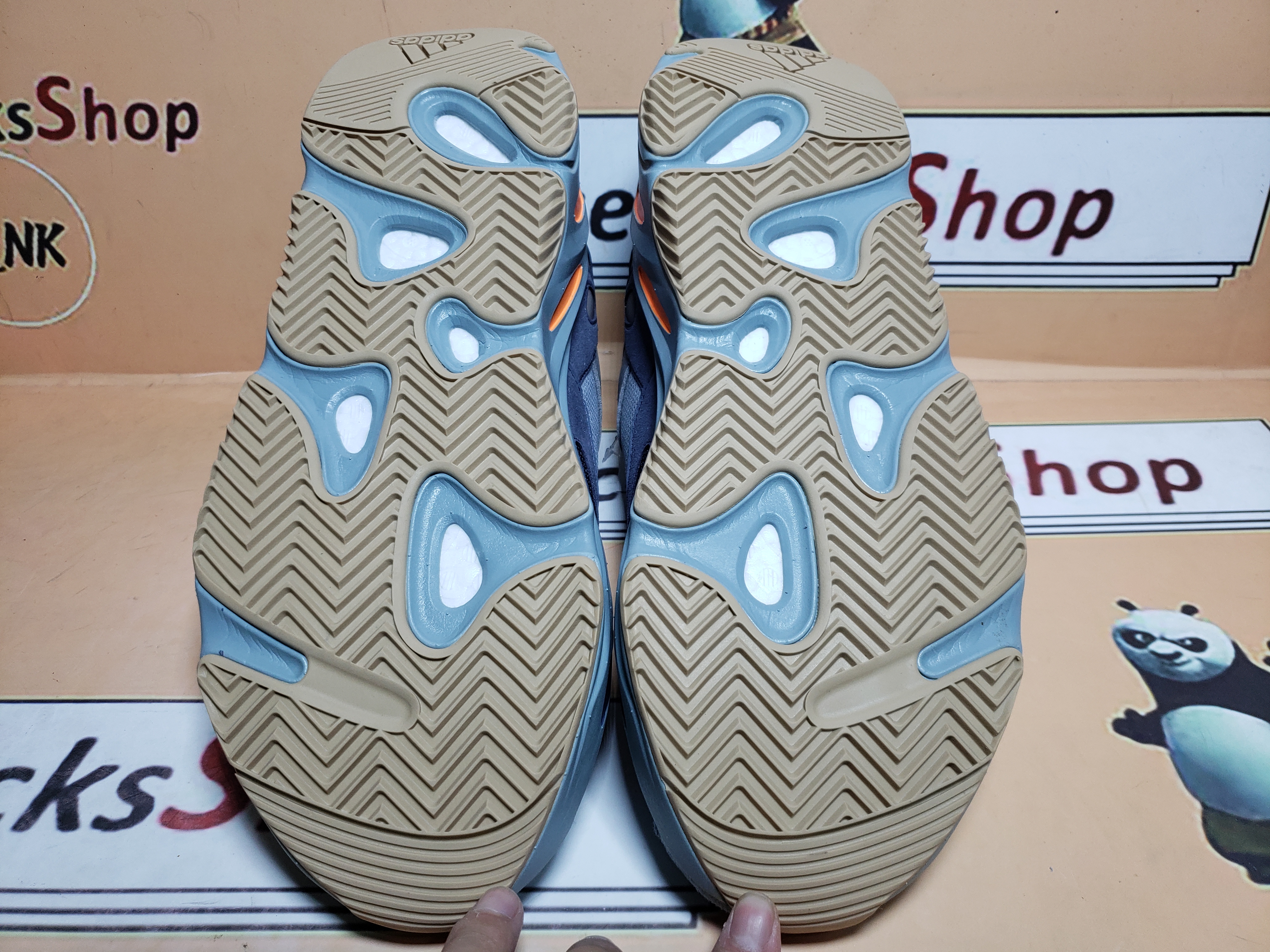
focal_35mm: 26
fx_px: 954
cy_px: 476
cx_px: 635
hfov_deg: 67.3
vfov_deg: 53.1
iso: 50
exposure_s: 1/583
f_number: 1.5
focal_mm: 4.3
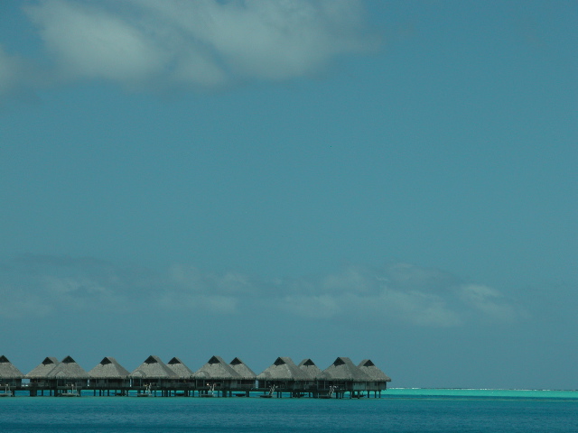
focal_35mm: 161
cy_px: 216
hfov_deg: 12.3
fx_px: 2688
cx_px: 289
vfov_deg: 9.2
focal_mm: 41.1
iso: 100
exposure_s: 1/671
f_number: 7
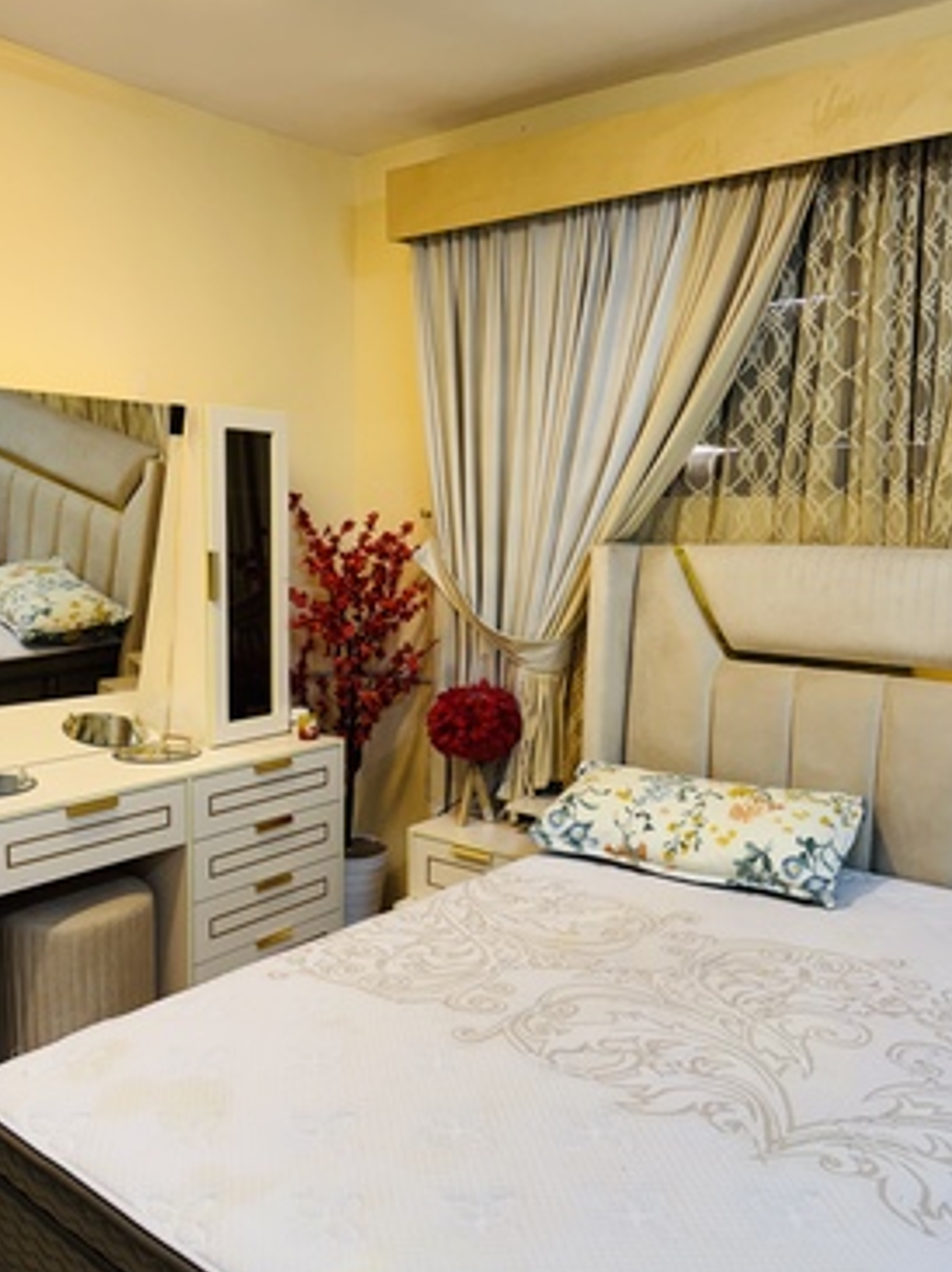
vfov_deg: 60.0
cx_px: 408
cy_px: 666
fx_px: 1101
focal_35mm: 30
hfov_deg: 46.6
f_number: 1.78
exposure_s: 1/120
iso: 200
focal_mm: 6.76
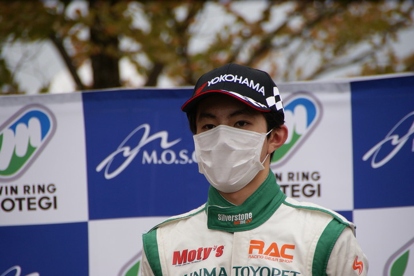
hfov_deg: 5.5
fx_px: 4312
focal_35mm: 375
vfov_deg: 3.7
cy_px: 138
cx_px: 207
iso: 250
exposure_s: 1/400
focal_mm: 250
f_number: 6.3
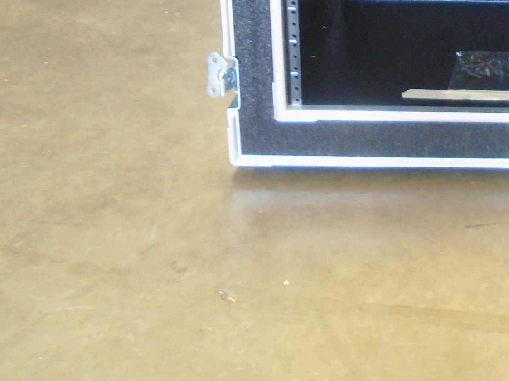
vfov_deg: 22.8
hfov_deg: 30.3
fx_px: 882
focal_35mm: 60
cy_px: -55
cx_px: 487
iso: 400
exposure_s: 1/15
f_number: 3.2
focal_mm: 4.6
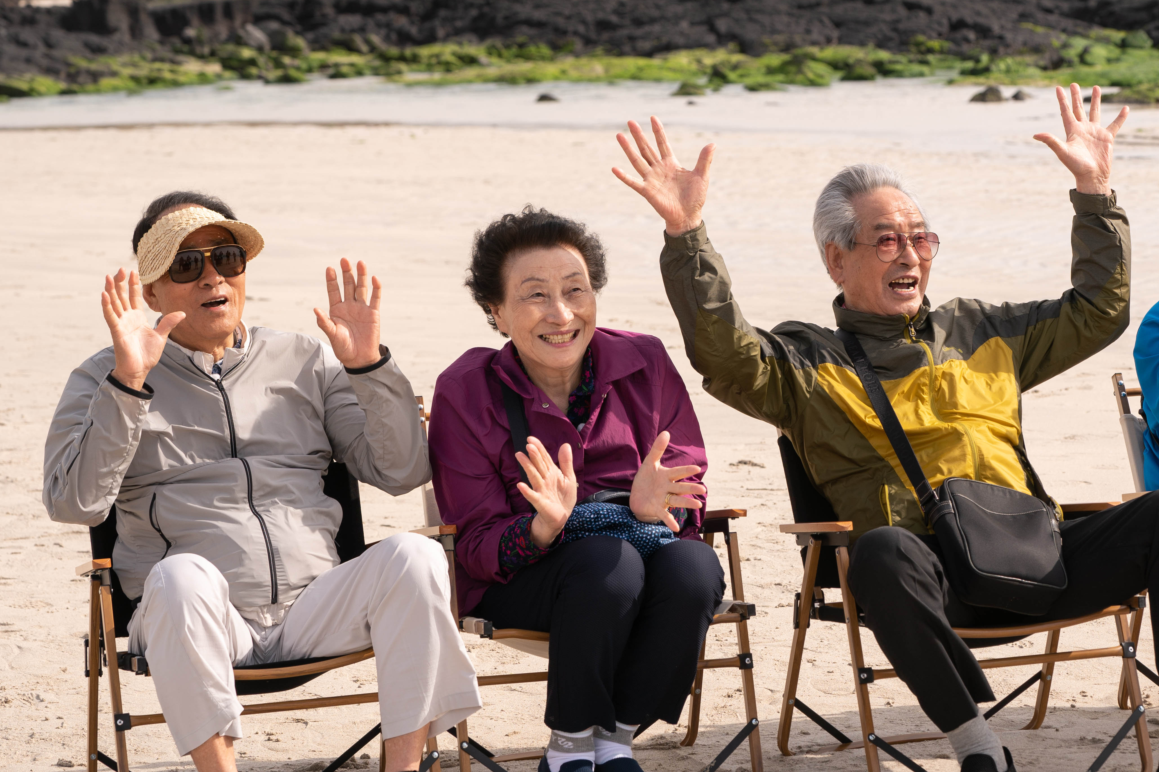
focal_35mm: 102
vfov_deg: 13.4
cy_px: 359
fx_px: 3283
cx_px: 736
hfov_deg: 20.0
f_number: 5.6
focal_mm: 70
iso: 100
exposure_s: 1/500
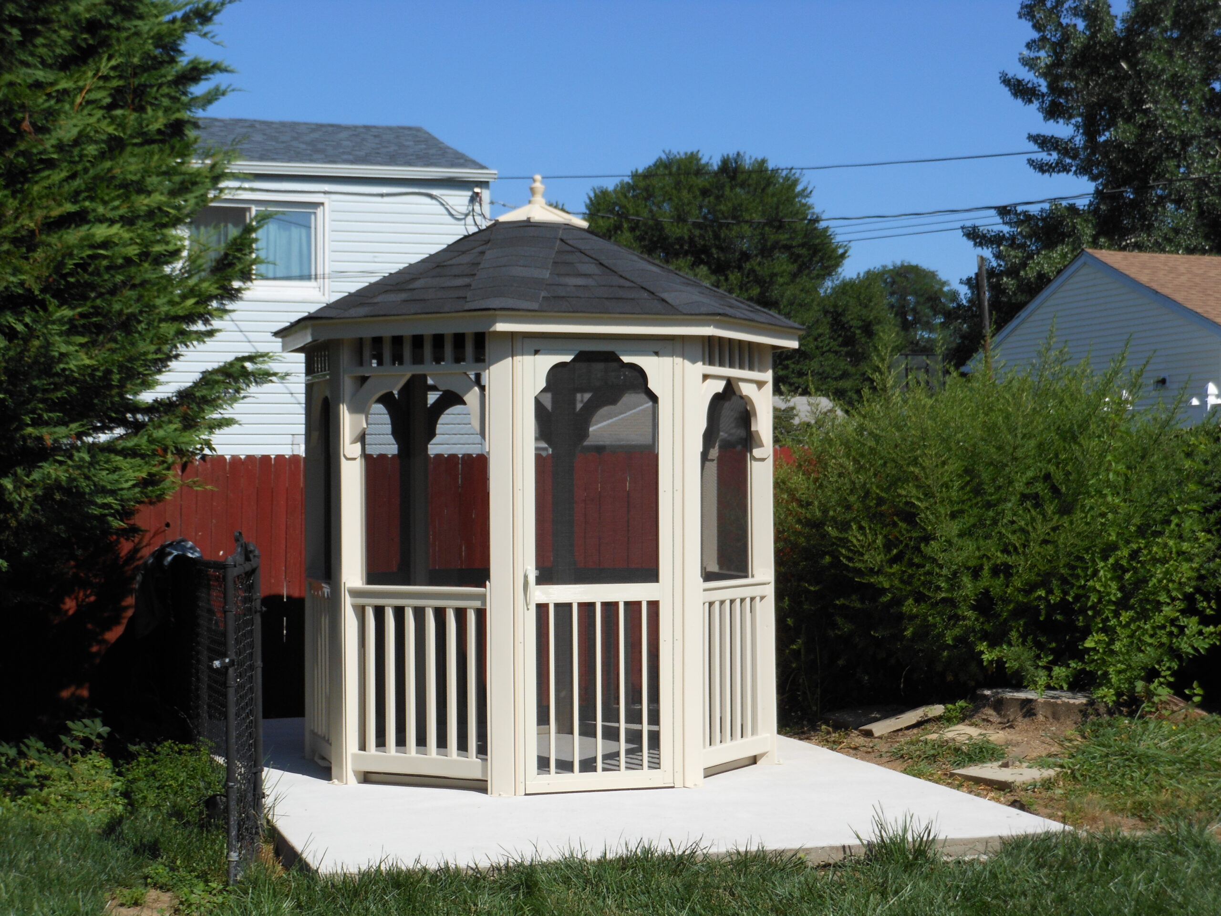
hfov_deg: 35.5
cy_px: 458
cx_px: 610
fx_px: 1905
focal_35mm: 54
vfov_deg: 27.0
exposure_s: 1/640
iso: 80
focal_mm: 9.6
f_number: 4.9
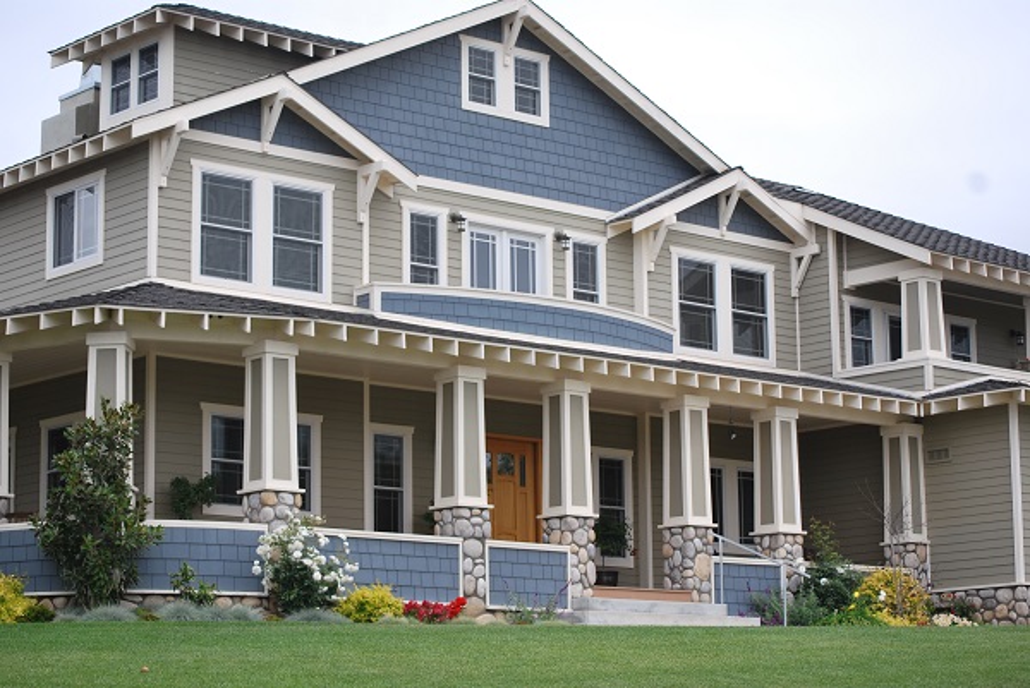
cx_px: 515
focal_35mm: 82
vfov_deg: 16.6
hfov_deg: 24.6
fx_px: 2362
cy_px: 344
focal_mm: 55
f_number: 5.6
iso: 100
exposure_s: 1/250
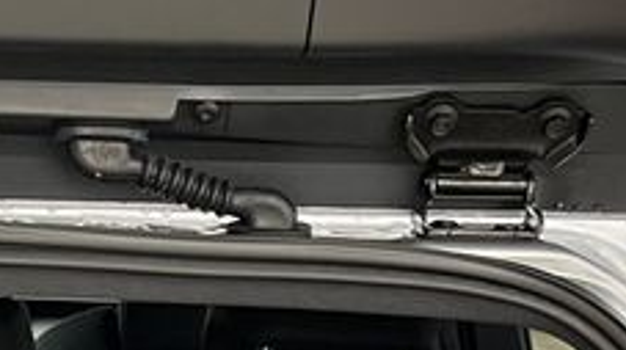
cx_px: -72
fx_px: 2122
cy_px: 992
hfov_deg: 16.3
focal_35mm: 128
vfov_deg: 8.2
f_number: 1.6
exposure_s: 1/60
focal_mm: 5.1
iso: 125
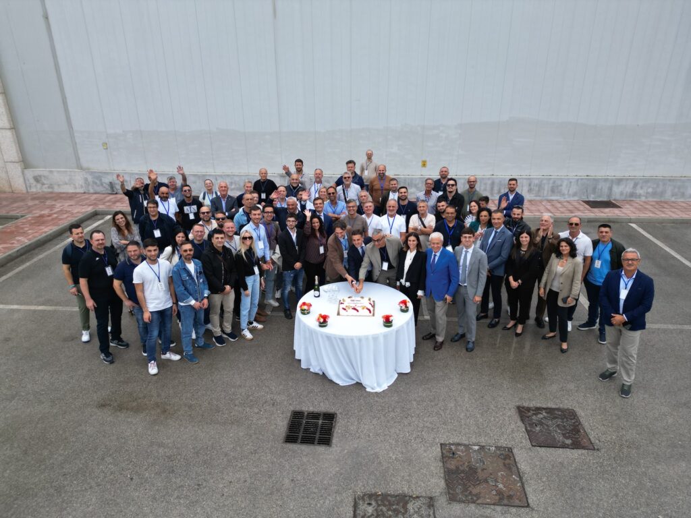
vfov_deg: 56.8
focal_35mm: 24
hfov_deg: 71.6
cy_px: 259
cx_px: 346
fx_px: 479
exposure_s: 1/1500
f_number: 1.7
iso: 100
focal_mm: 6.72
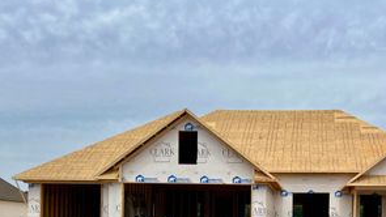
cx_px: 263
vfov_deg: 23.8
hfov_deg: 42.2
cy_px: 219
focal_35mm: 48
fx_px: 491
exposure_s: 1/6579
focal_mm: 5.7
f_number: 1.5
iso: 50
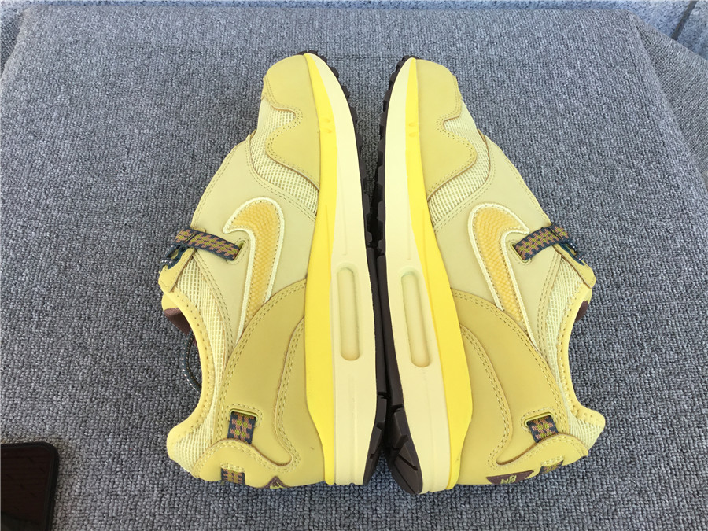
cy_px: 266
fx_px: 634
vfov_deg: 45.4
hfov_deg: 58.4
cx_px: 354
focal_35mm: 31
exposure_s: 1/198
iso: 25
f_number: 2.4
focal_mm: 3.3
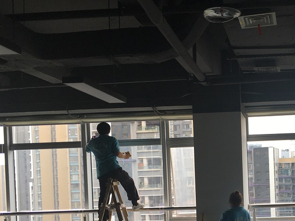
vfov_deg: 25.0
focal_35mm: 57
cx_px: 258
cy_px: 193
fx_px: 486
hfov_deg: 32.3
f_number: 2.2
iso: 25
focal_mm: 4.15
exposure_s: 1/100
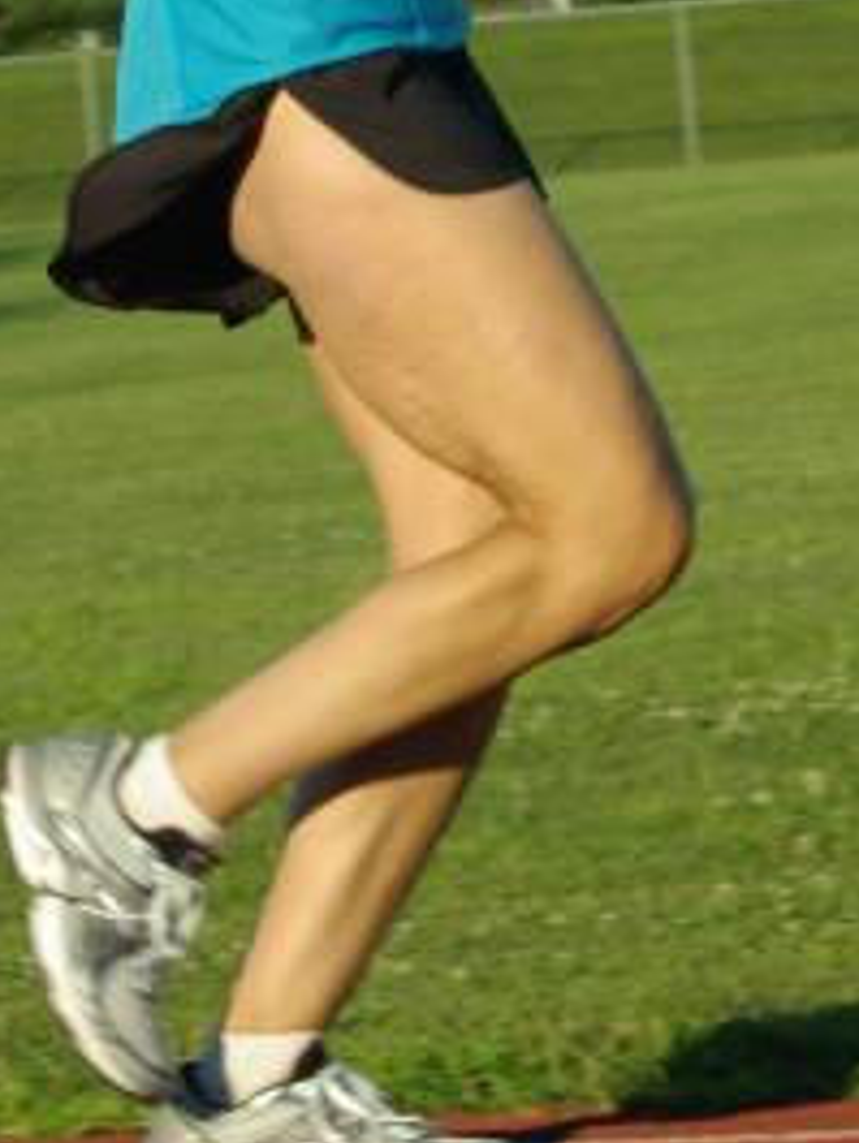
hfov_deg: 5.7
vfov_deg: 7.6
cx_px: 371
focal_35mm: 261
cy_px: -13
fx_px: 8629
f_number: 9.5
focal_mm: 60
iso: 200
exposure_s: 1/350
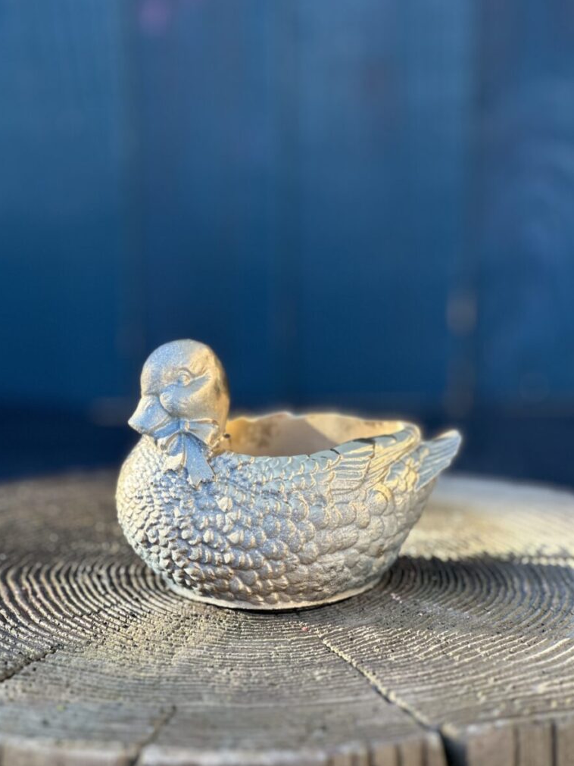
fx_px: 1725
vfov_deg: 25.0
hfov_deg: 18.9
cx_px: 287
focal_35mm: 78
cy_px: 385
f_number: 2.8
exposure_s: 1/121
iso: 64
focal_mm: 9
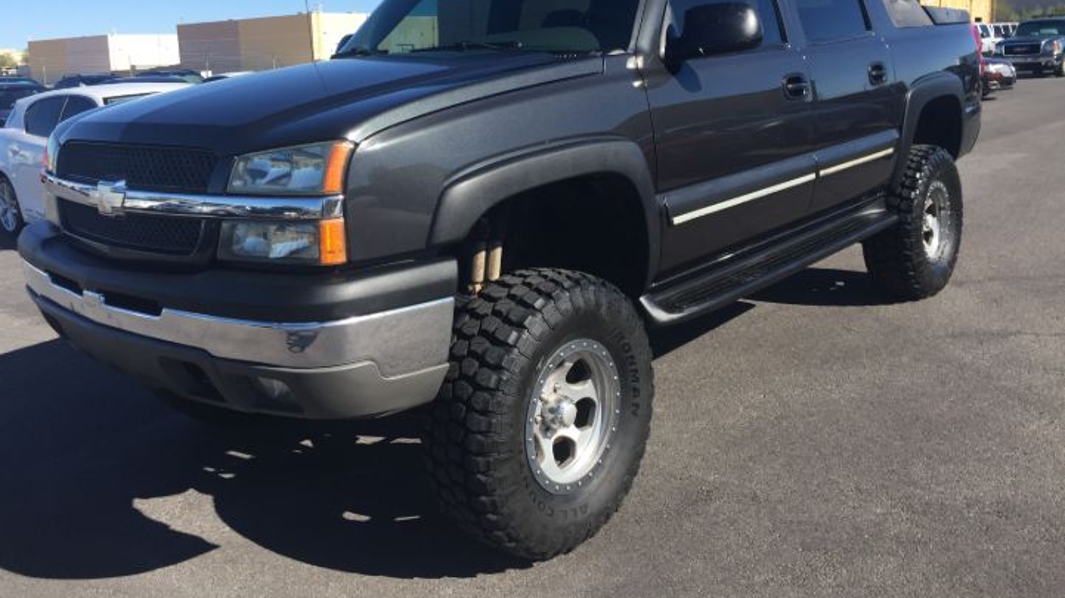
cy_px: 210
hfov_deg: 61.0
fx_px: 903
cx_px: 527
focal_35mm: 32
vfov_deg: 36.3
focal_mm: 4.15
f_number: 2.2
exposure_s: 1/1412
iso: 32
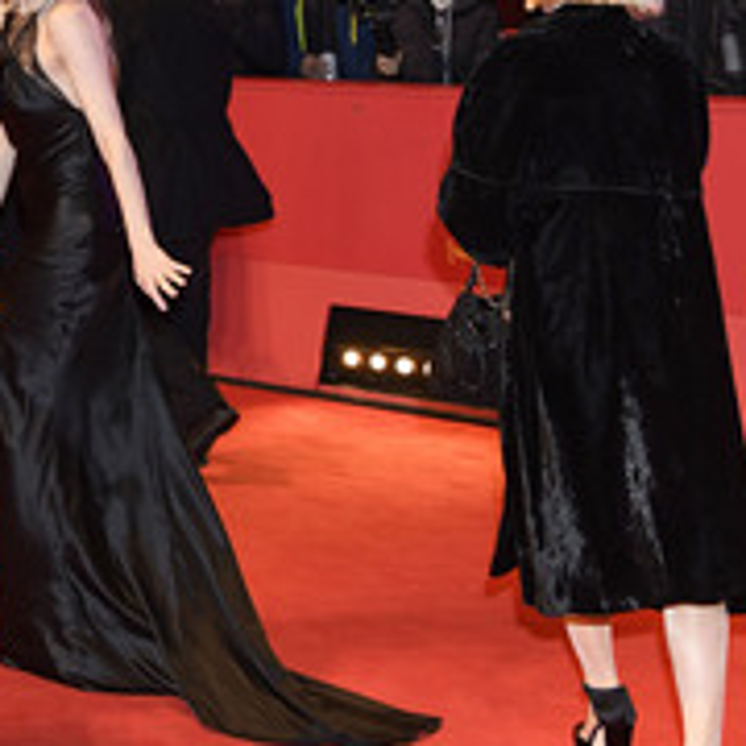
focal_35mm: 68
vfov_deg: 25.3
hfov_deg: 24.2
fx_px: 1658
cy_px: 290
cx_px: -6
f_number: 5.6
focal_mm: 32
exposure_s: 1/160
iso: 1250
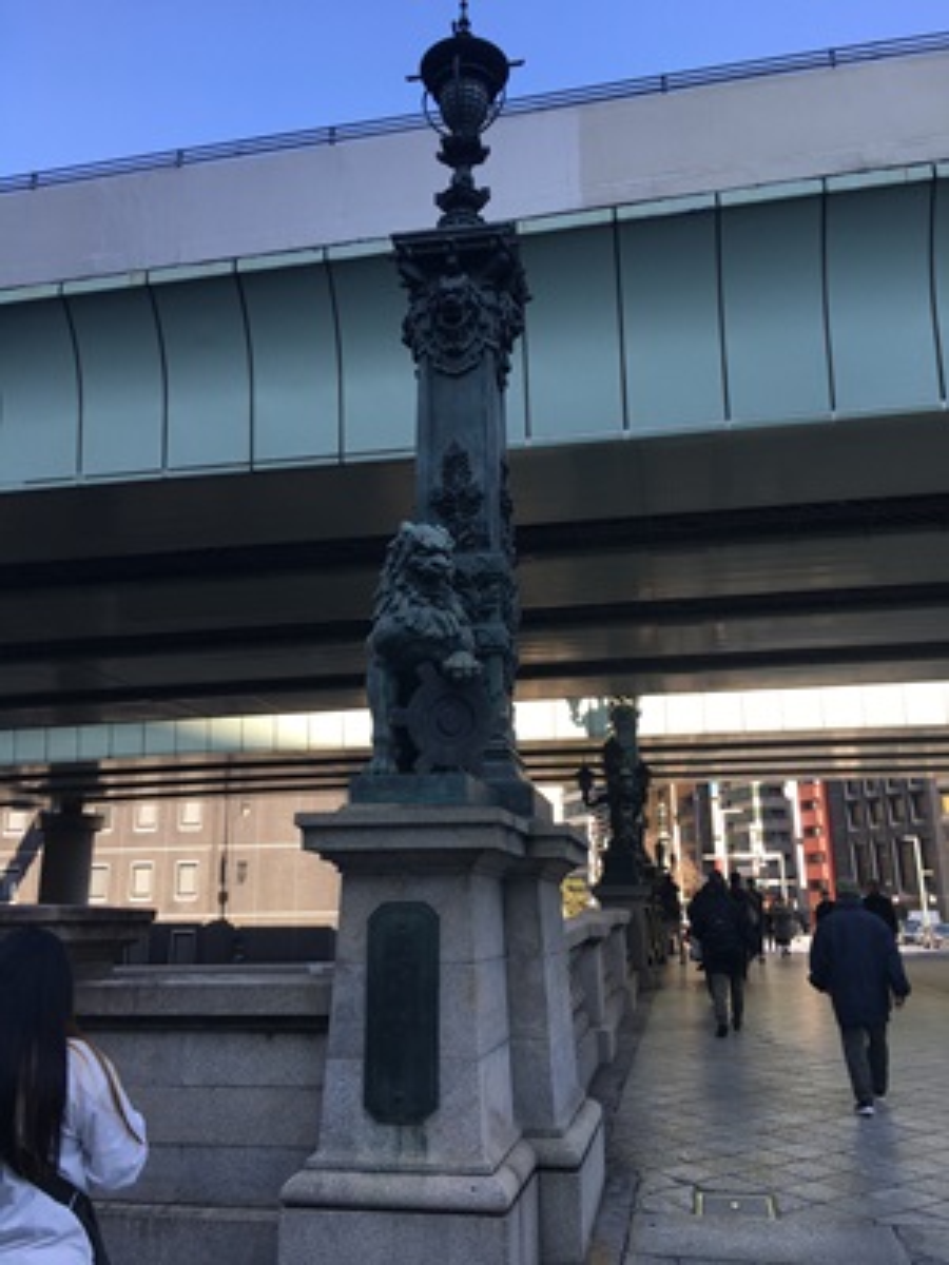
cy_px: 632
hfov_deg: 48.2
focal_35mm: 29
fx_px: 1060
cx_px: 474
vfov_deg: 61.7
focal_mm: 4.15
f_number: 2.2
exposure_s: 1/400
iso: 25
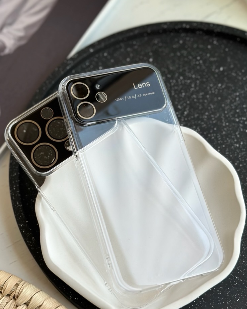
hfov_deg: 23.4
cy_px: 181
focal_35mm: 65
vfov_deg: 29.1
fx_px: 594
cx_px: 89
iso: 80
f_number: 1.78
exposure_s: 1/516
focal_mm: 6.86
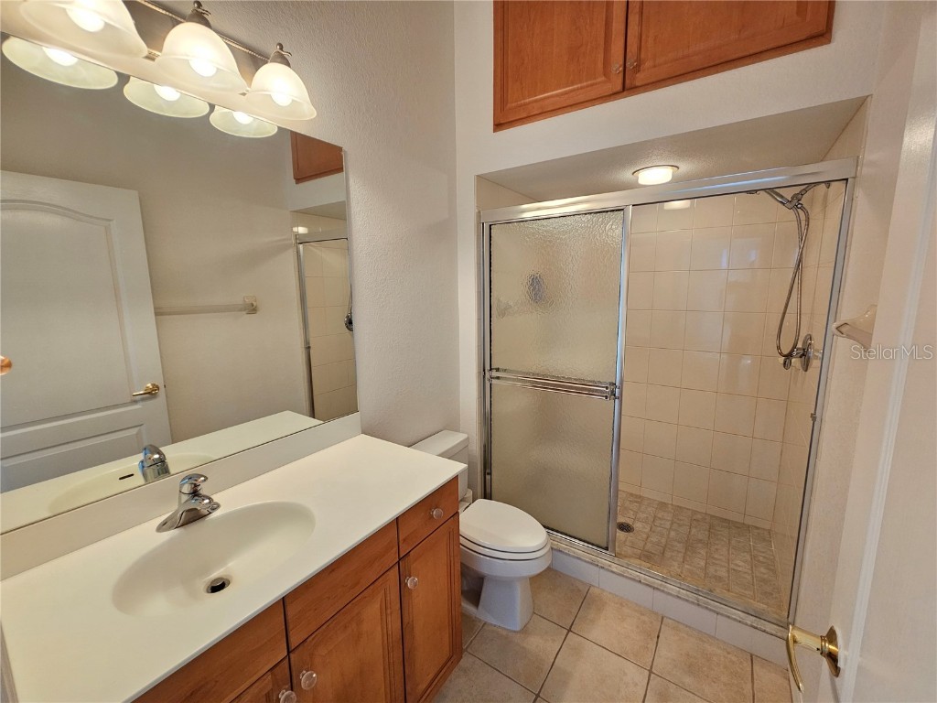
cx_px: 468
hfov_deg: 106.2
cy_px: 352
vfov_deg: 89.9
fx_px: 352
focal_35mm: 13
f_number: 2.2
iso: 160
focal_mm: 2.2
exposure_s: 1/60
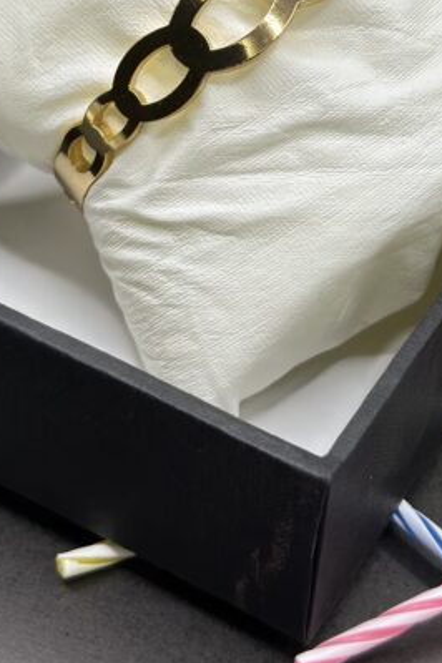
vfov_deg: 19.9
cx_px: 341
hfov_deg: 13.6
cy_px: 40
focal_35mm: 100
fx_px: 1842
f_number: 1.78
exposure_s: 1/894
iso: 80
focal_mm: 6.86
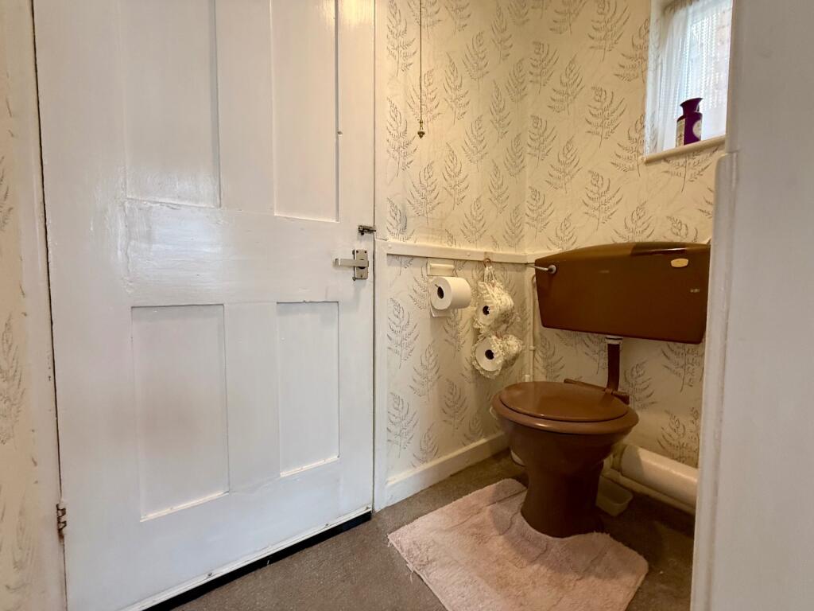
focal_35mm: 14
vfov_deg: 85.7
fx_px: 329
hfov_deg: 102.1
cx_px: 407
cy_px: 306
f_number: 2.2
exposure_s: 1/100
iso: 320
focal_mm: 2.22
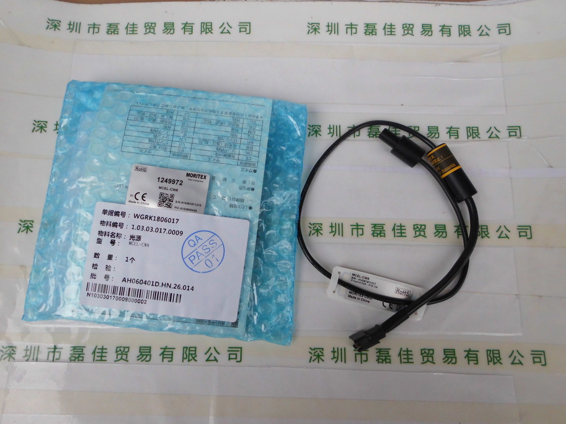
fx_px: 425
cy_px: 212
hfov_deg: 67.3
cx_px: 283
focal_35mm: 26
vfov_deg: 53.1
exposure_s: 1/189
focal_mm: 4.6
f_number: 3.2
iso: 100
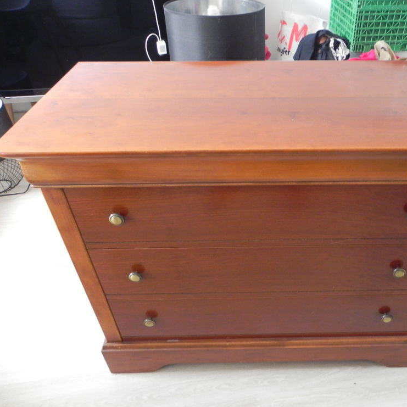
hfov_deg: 51.7
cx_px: 264
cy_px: 205
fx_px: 412
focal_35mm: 31
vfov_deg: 52.5
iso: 400
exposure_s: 1/9
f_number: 2.8
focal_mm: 4.6
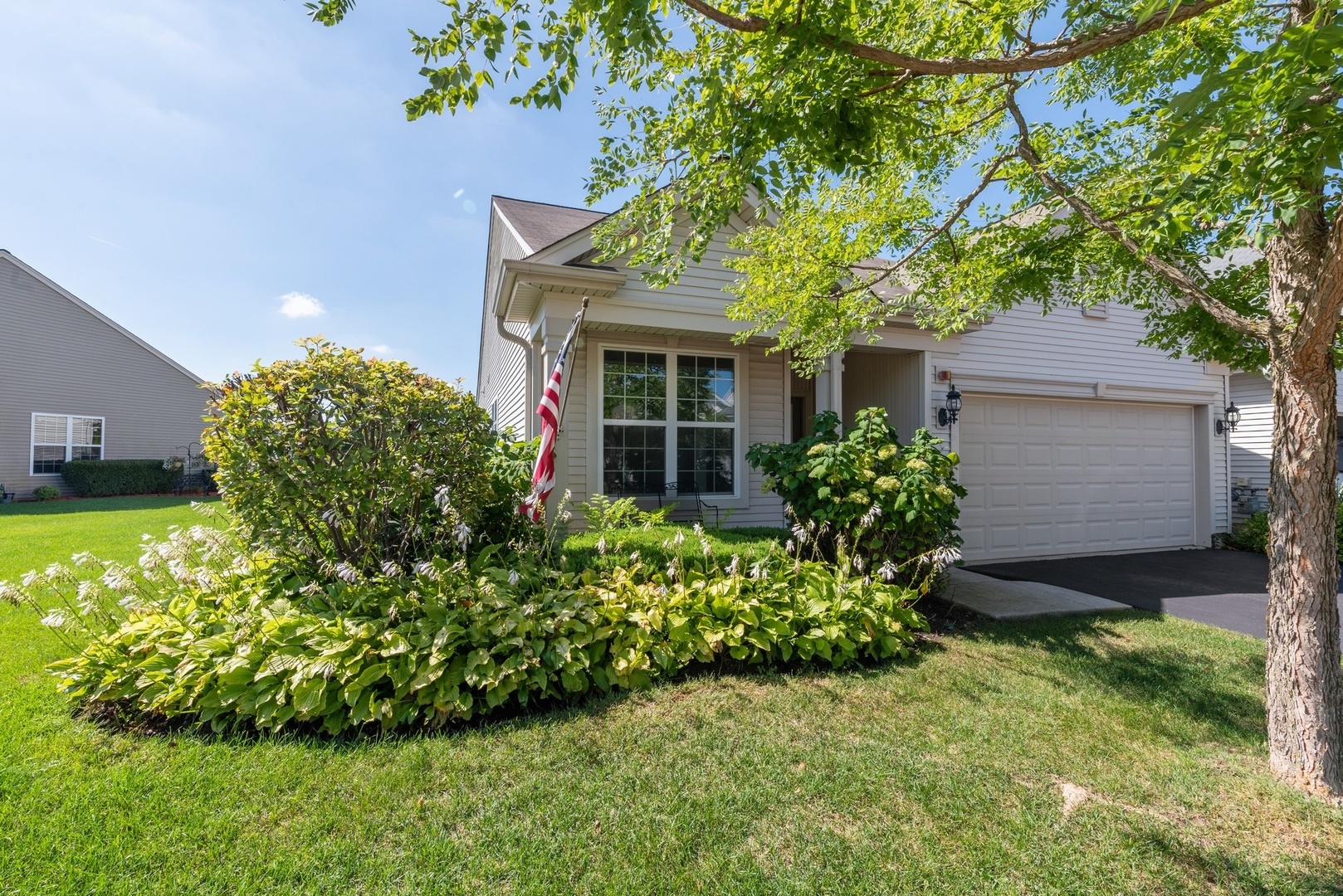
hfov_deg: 100.4
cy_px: 448
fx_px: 560
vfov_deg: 77.4
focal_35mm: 15
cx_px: 672
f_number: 11
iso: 200
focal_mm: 15
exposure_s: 1/160
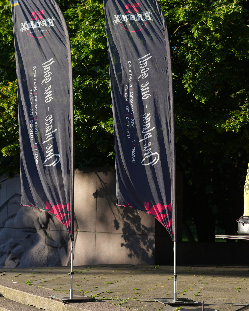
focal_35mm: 67
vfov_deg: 28.2
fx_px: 617
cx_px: 132
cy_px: 125
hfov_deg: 22.8
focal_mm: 50
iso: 100
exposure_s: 1/500
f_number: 3.2
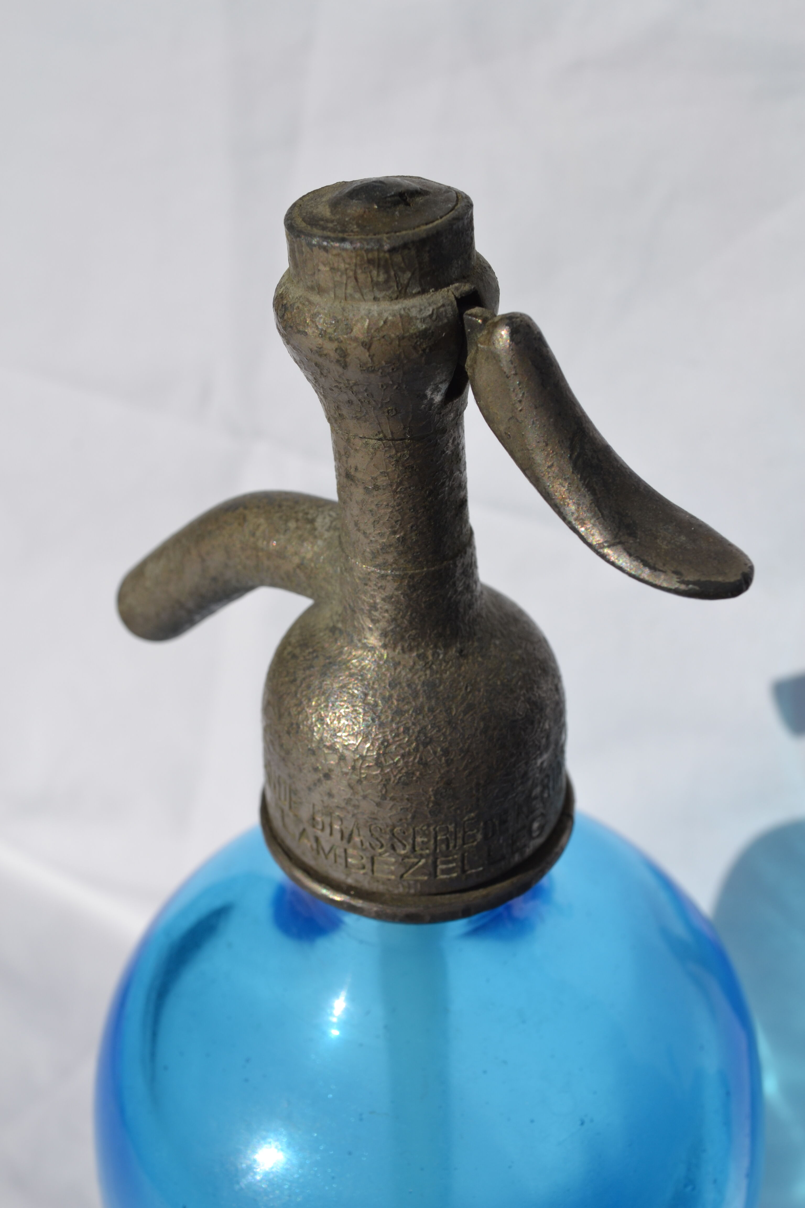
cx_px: 402
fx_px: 1610
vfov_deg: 41.1
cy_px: 604
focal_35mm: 48
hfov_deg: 28.1
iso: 100
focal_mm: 32
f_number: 9
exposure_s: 1/320
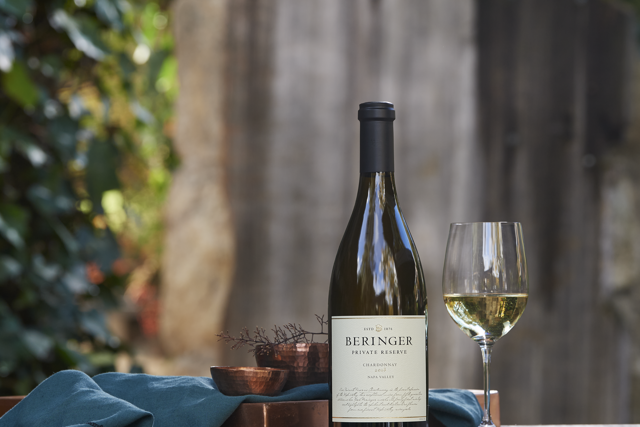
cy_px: 208
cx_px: 372
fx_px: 2791
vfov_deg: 8.7
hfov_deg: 13.1
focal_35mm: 157
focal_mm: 130
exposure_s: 1/100
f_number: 6.3
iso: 320
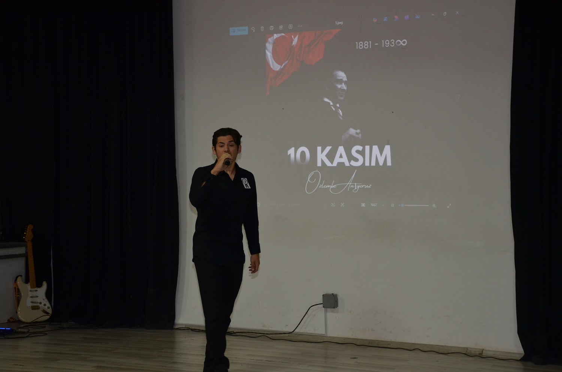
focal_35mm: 72
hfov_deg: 28.1
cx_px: 281
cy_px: 186
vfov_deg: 18.8
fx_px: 1121
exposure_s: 1/60
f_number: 4.5
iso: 800
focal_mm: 48
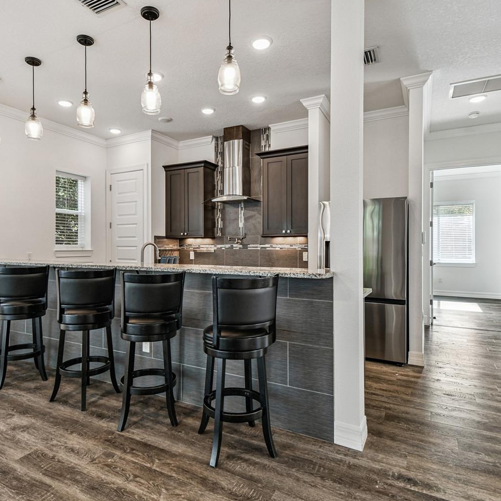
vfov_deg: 74.8
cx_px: 210
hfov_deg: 74.3
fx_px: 327
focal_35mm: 20
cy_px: 241
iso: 100
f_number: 7.1
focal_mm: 10
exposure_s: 1/4
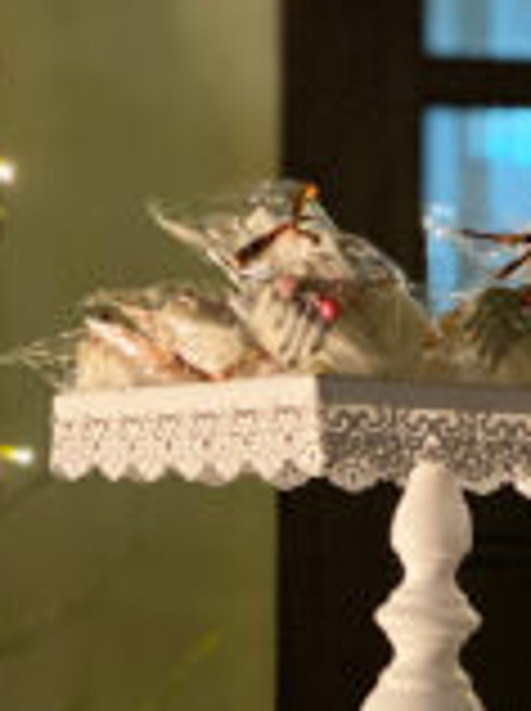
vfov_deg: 13.4
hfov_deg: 10.3
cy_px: 911
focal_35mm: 142
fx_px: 2912
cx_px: 565
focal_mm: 6
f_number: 2
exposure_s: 1/25
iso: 320
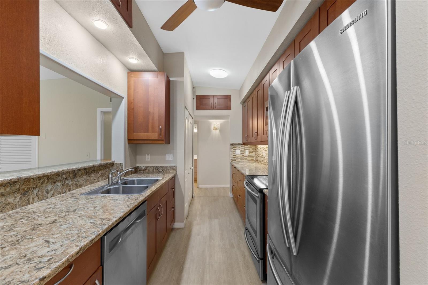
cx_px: 214
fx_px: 178
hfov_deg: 100.4
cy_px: 142
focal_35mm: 15
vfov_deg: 77.3
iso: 250
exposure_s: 1/1.67
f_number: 8
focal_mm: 10
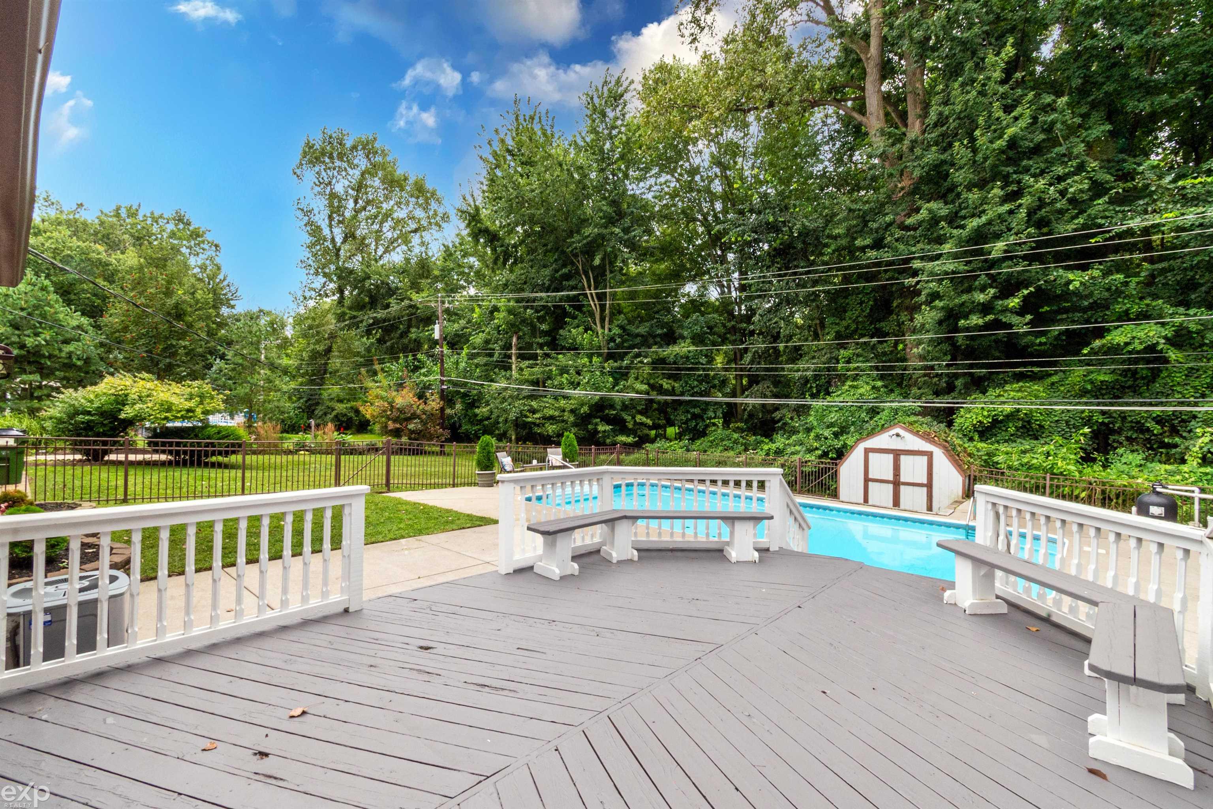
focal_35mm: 15
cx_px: 606
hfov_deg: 100.4
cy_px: 404
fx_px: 505
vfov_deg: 77.3
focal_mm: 10
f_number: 18
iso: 500
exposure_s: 1/60
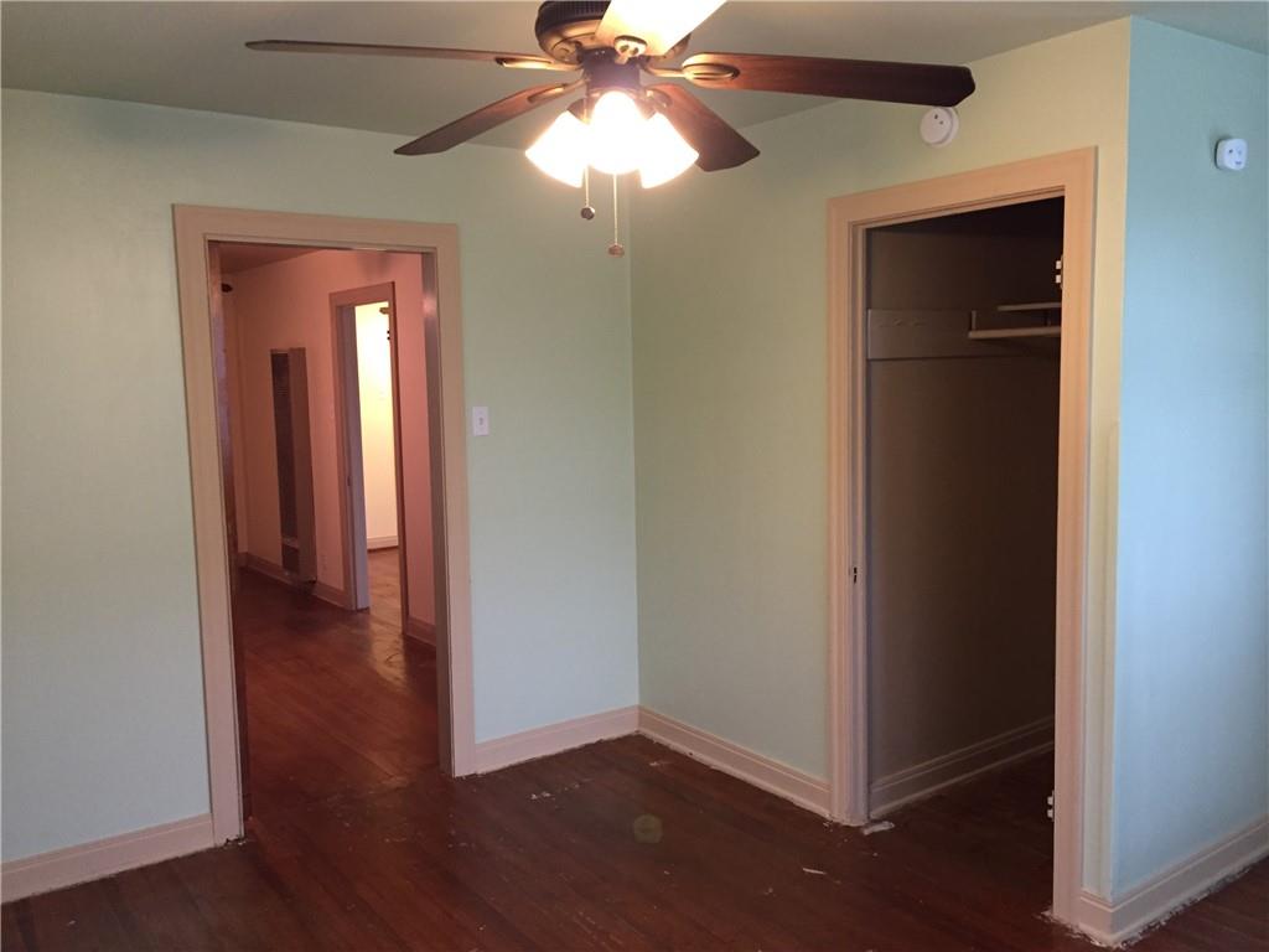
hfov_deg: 61.7
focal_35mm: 29
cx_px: 634
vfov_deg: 48.2
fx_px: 1063
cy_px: 476
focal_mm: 4.15
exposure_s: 1/30
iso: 160
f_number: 2.2
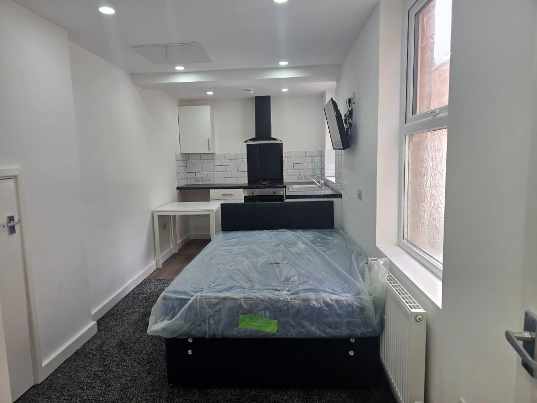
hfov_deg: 73.9
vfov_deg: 58.9
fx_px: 357
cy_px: 202
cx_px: 268
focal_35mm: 23
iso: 40
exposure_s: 1/100
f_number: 1.7
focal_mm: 6.3
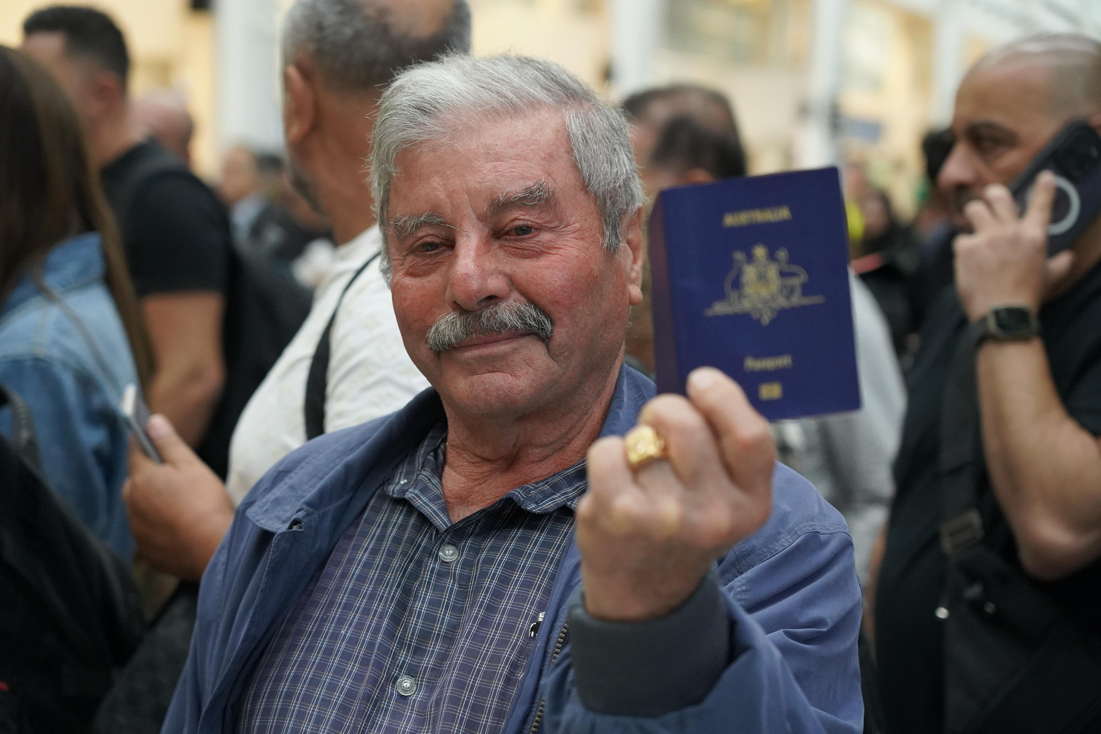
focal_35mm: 75
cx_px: 550
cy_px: 367
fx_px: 2294
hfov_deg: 27.0
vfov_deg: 18.2
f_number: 4
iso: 6400
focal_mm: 75
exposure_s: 1/160
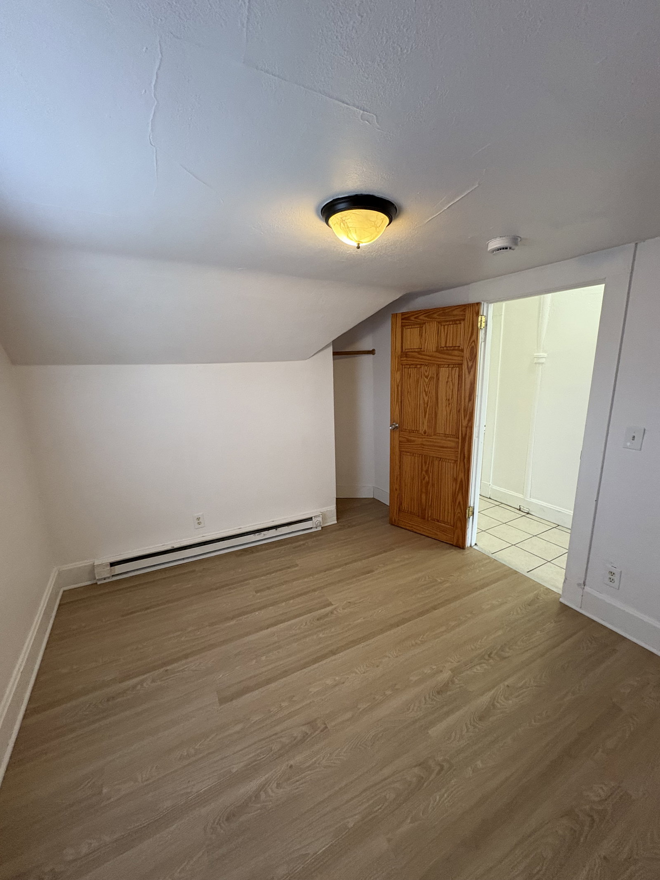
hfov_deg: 85.7
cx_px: 330
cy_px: 440
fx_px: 356
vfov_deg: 102.1
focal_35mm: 14
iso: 500
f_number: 2.2
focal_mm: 2.22
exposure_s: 1/60
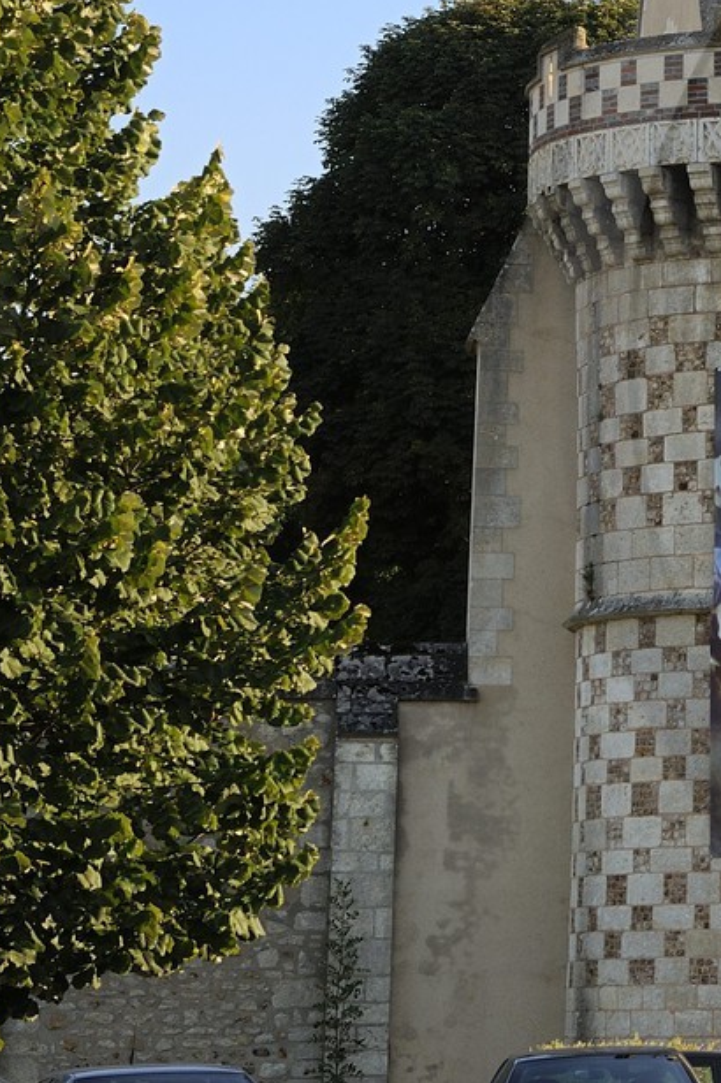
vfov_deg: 12.7
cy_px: 362
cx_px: 1273
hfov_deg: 8.2
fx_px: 4842
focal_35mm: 161
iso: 250
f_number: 11
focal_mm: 62
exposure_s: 1/160
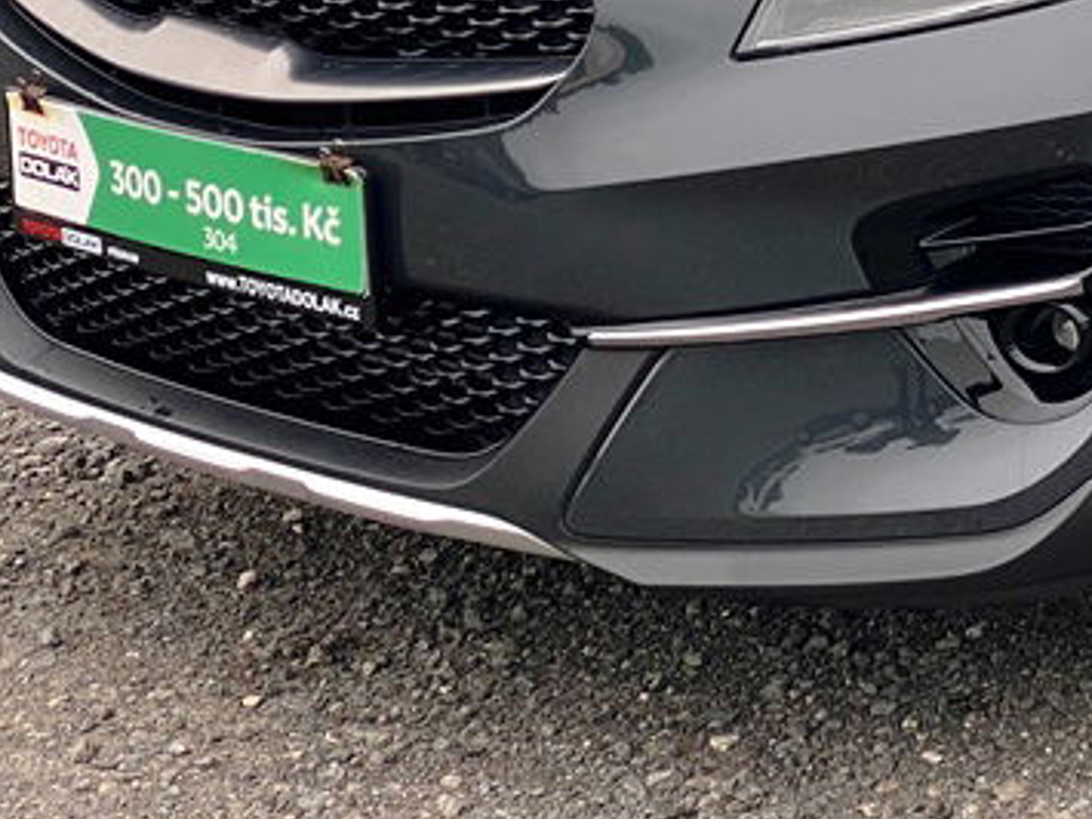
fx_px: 4730
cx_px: 1424
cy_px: -302
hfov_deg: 12.7
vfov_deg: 9.7
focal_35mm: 150
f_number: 2
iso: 20
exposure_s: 1/145
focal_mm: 6
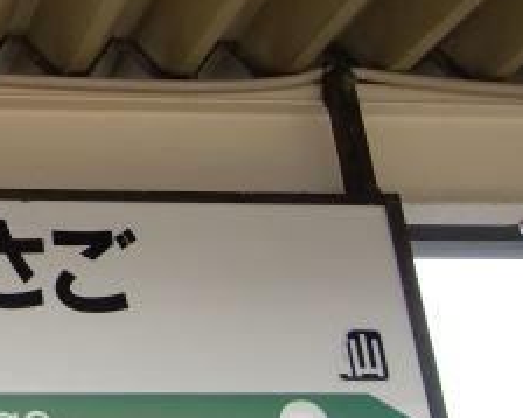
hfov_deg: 21.4
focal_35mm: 78
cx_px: -212
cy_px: 166
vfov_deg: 19.6
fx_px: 1207
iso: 64
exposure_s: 1/320
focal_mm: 4.9
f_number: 2.6
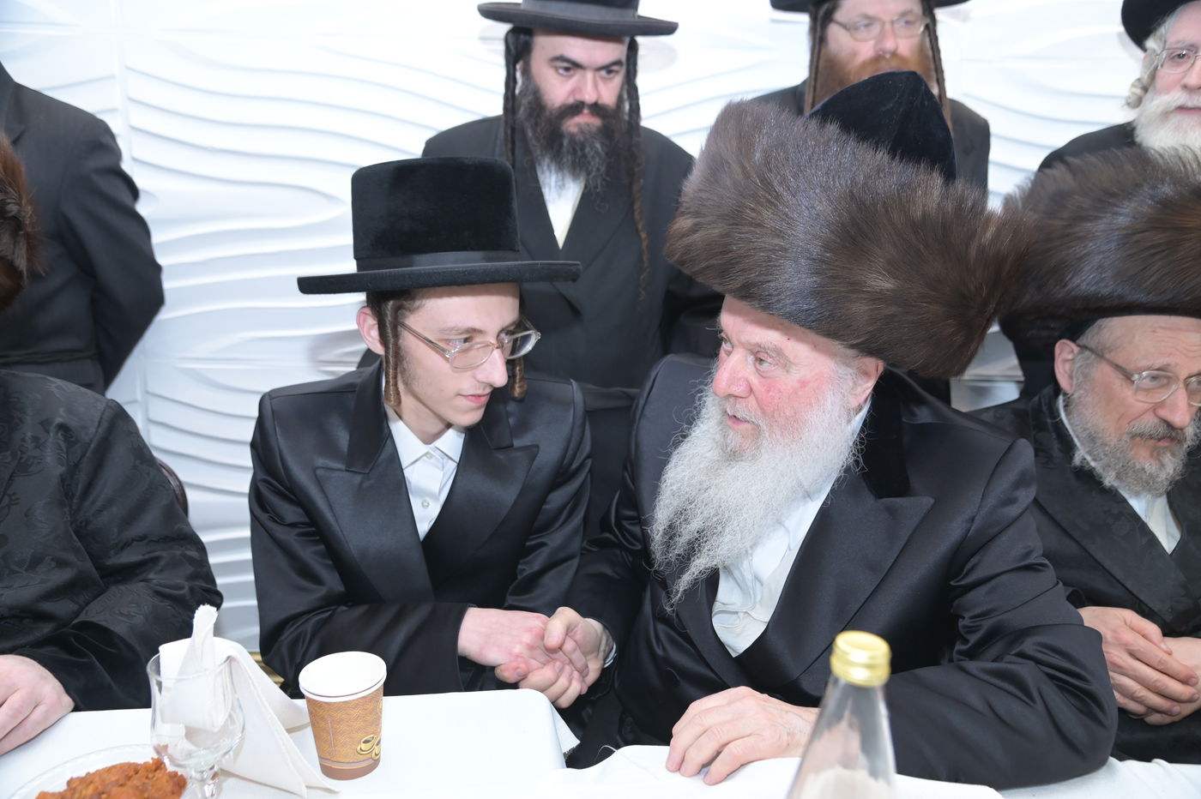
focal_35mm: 30
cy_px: 400
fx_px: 1000
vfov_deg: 43.6
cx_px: 600
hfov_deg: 62.0
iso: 1250
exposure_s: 1/200
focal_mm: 30
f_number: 4.5
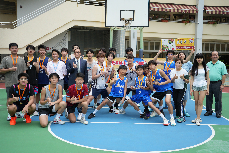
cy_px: 76
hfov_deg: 51.9
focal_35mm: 37
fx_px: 235
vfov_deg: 35.9
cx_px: 114
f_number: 4
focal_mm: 37
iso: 160
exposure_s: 1/100
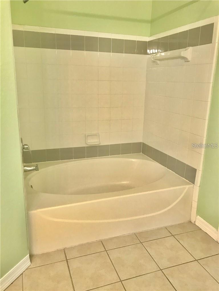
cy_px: 146
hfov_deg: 49.7
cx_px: 110
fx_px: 236
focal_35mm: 28
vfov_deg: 63.4
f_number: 1.8
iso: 40
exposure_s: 1/30
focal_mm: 3.99
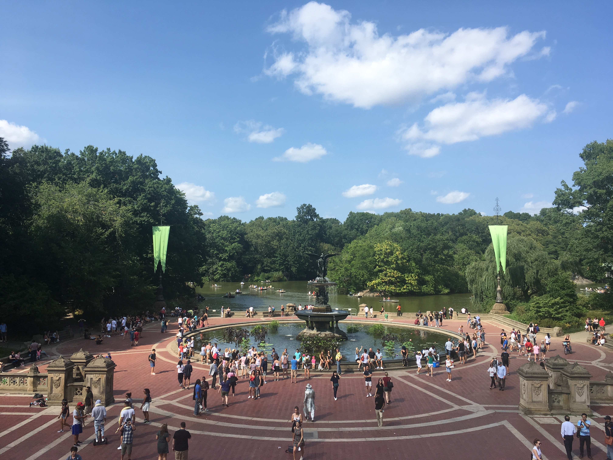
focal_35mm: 29
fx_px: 514
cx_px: 306
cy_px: 230
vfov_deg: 48.2
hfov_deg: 61.7
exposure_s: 1/1304
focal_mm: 4.15
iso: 25
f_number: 2.2
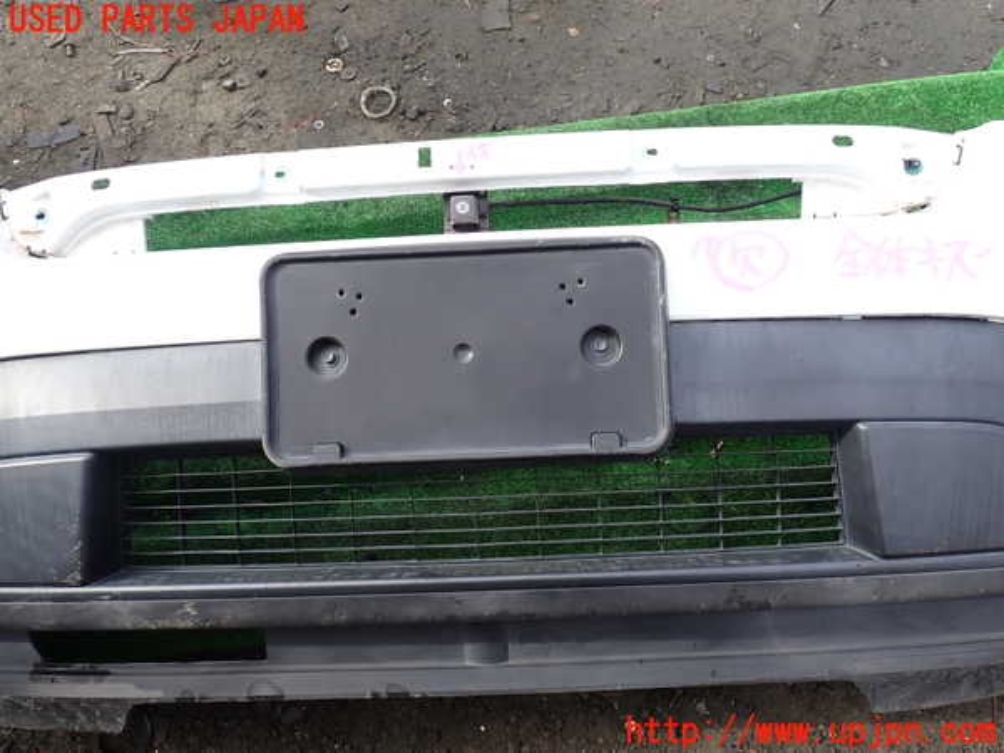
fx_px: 870
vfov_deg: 46.8
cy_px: 376
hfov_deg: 60.0
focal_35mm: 30
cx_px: 502
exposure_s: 1/250
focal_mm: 5.4
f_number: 3.2
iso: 100
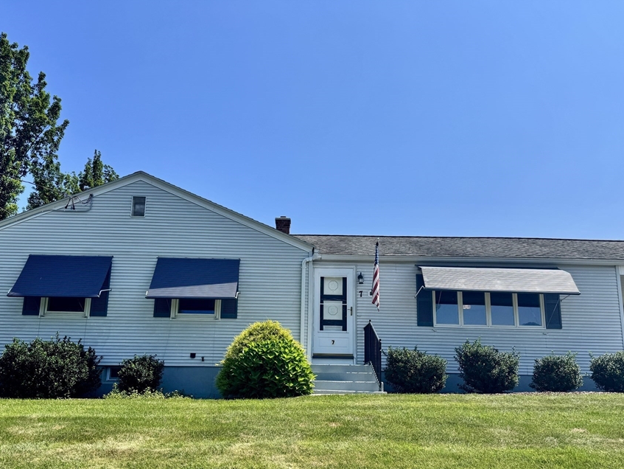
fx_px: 523
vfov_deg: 48.0
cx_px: 298
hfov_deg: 61.6
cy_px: 281
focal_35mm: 29
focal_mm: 6.76
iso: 80
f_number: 1.78
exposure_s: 1/5814
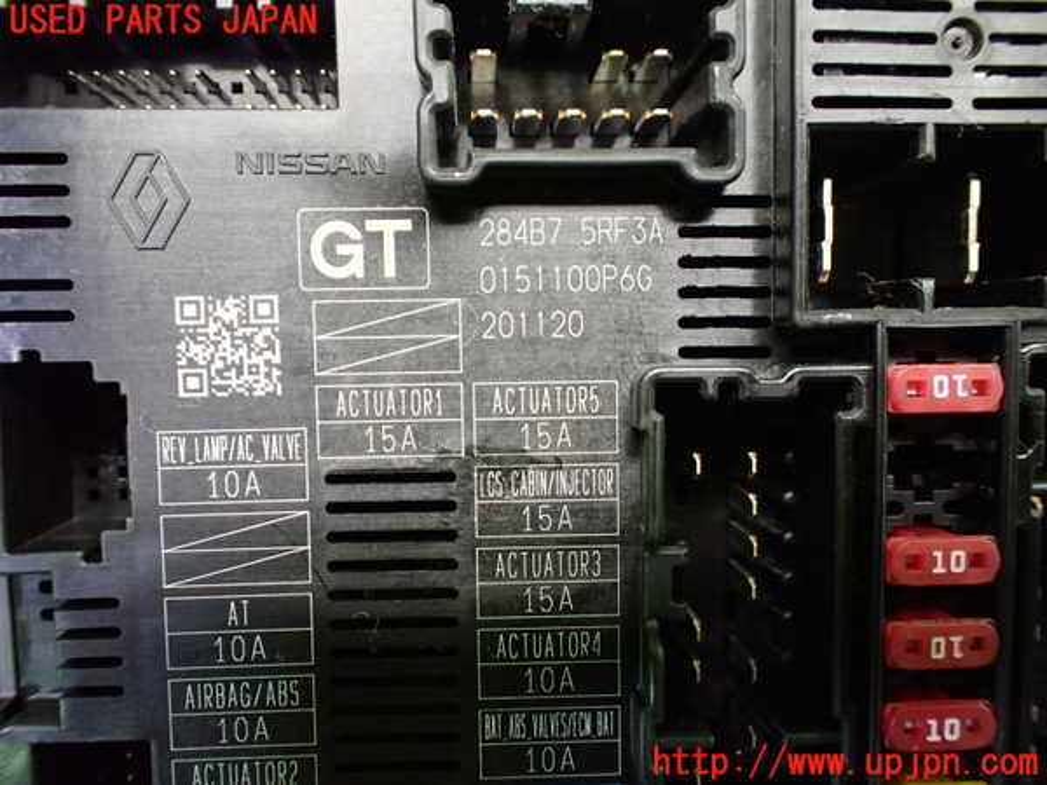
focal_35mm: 30
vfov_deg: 46.8
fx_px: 907
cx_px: 524
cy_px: 392
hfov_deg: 60.0
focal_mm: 5.4
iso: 800
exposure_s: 1/30
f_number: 2.3
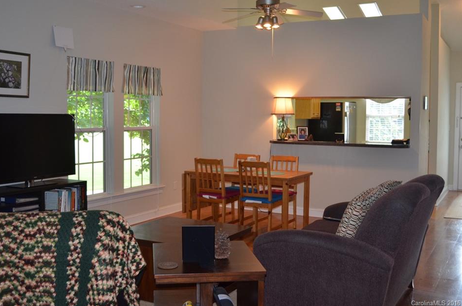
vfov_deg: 34.0
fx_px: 499
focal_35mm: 39
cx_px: 214
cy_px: 142
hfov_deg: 49.6
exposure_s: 1/60
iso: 1000
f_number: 4
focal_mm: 24
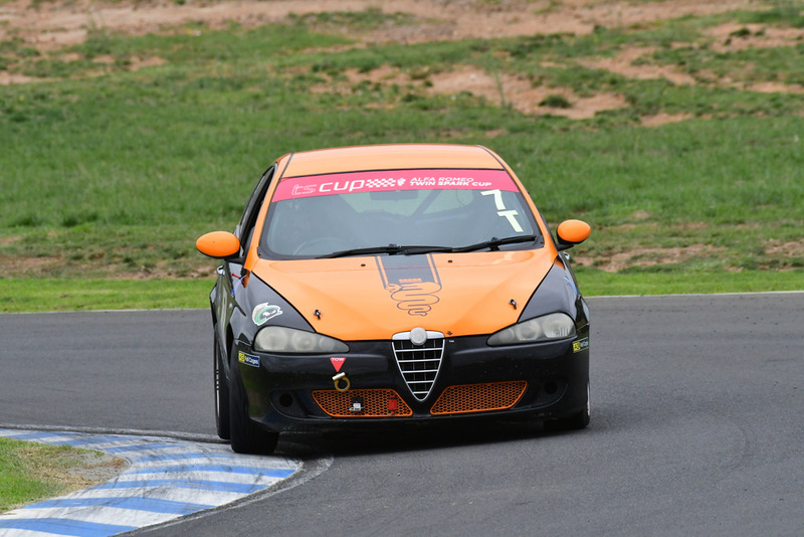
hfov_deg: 2.7
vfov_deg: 1.8
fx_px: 16755
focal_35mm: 750
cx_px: 402
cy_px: 268
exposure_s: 1/640
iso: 1250
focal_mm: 500
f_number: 11
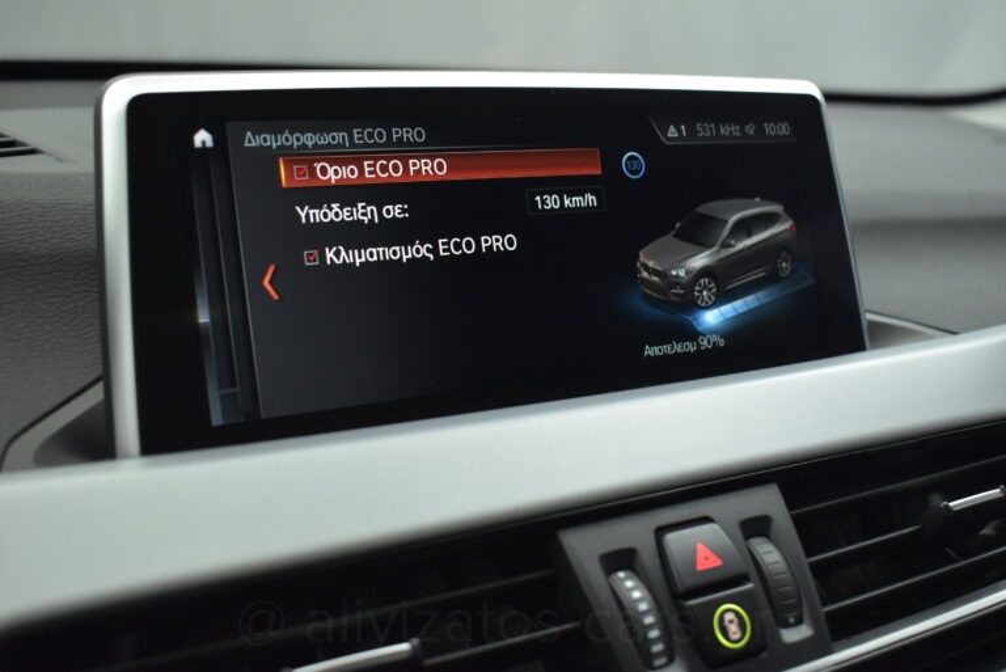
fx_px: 1007
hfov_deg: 53.1
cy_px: 336
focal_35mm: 36
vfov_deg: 36.9
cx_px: 503
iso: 1600
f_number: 4
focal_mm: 24
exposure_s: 1/80
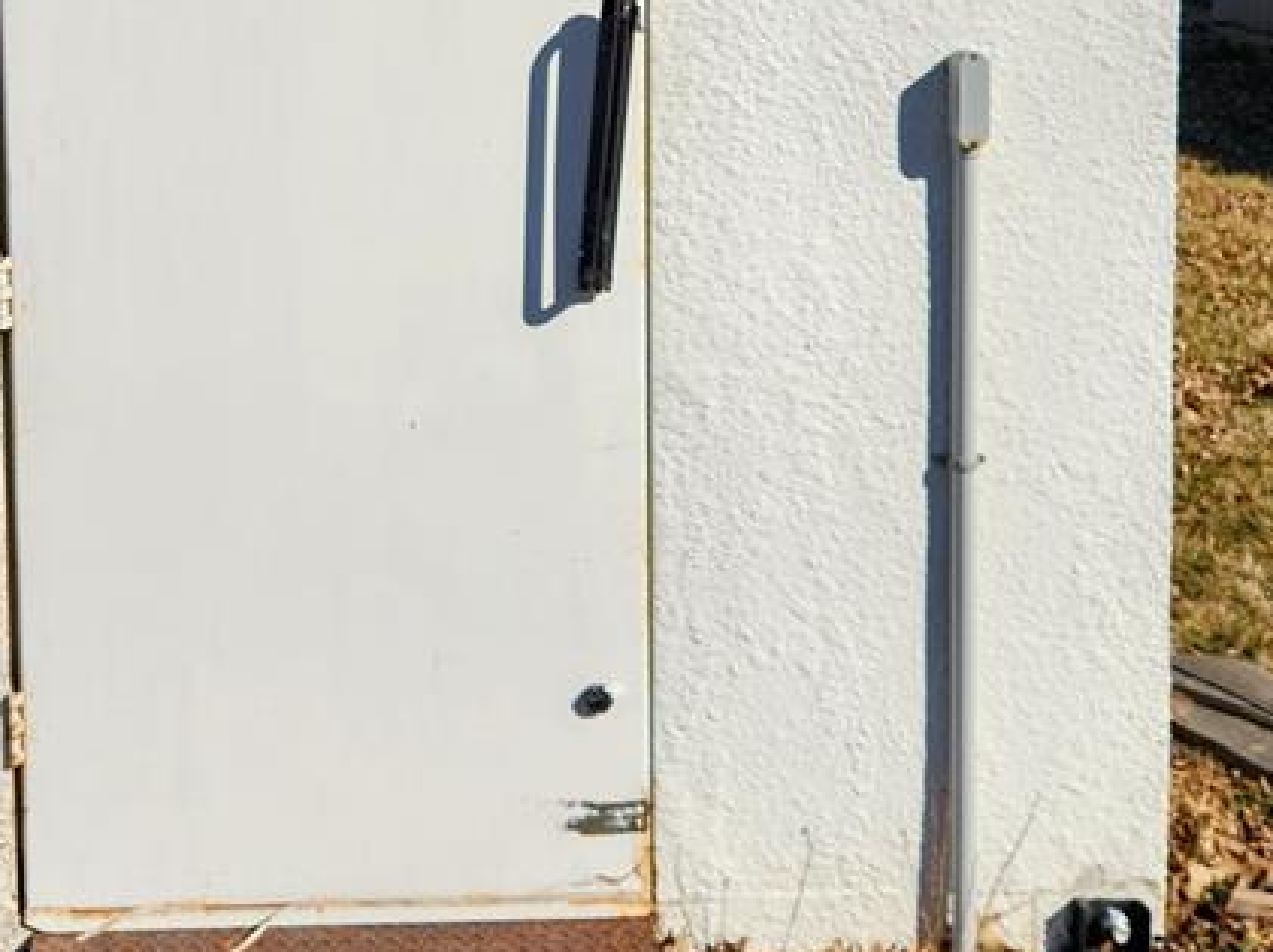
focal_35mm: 56
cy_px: 115
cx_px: 327
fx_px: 2058
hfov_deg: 33.7
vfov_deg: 25.3
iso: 20
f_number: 1.8
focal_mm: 5.4
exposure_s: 1/3956
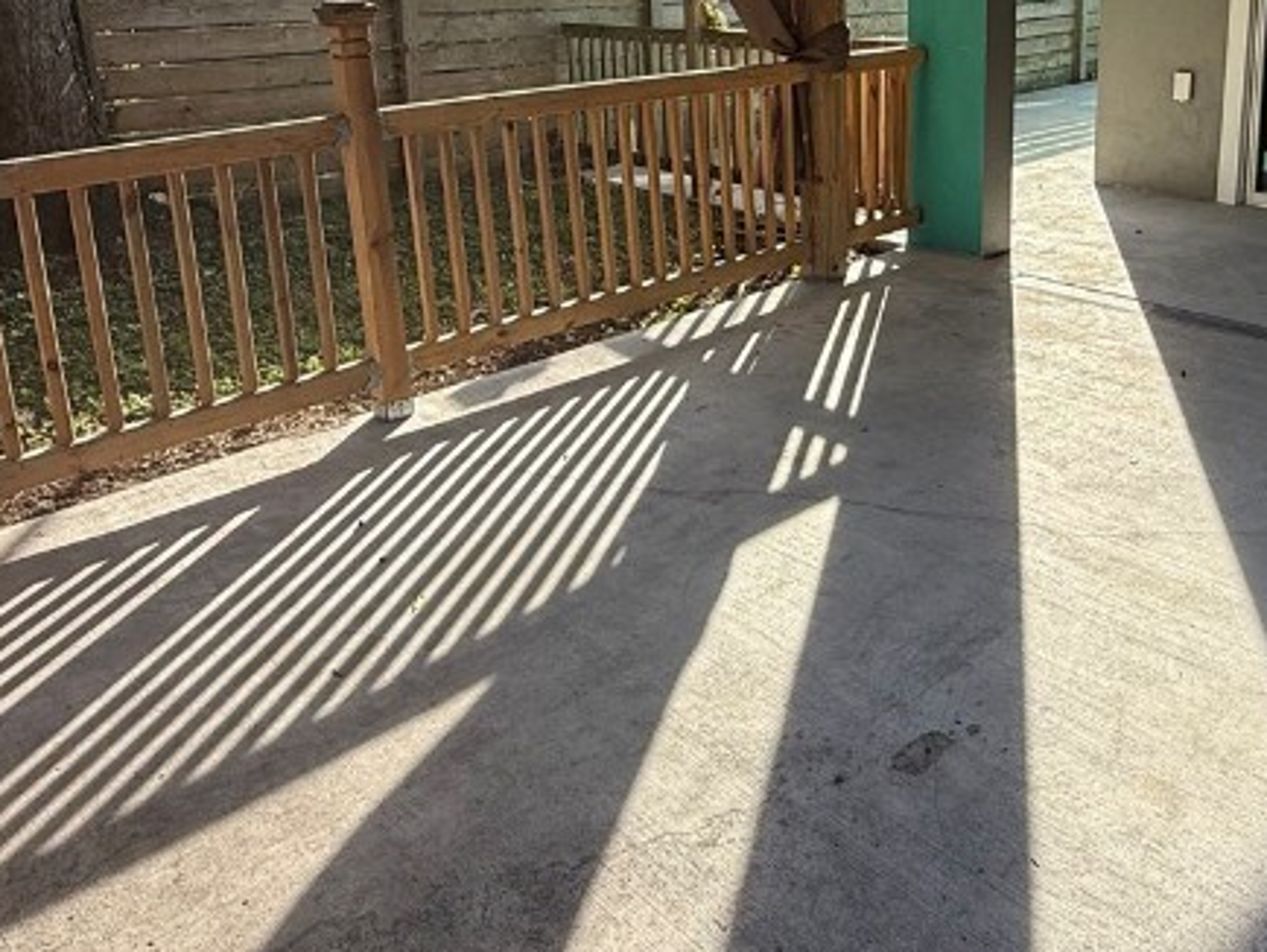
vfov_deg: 41.3
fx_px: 1209
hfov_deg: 54.4
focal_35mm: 33
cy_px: 201
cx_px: 826
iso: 64
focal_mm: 2.22
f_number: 2.2
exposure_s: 1/436
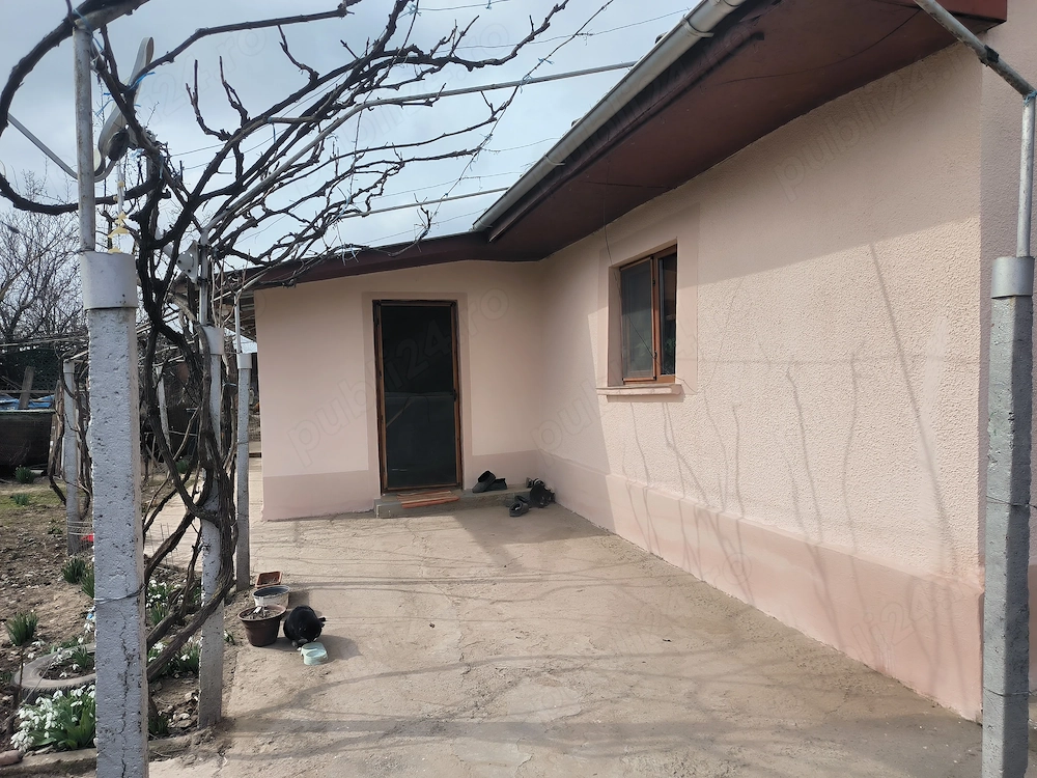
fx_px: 719
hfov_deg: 71.6
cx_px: 518
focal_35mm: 24
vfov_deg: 56.8
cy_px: 389
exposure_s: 1/636
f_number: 1.7
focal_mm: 5.24
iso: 50
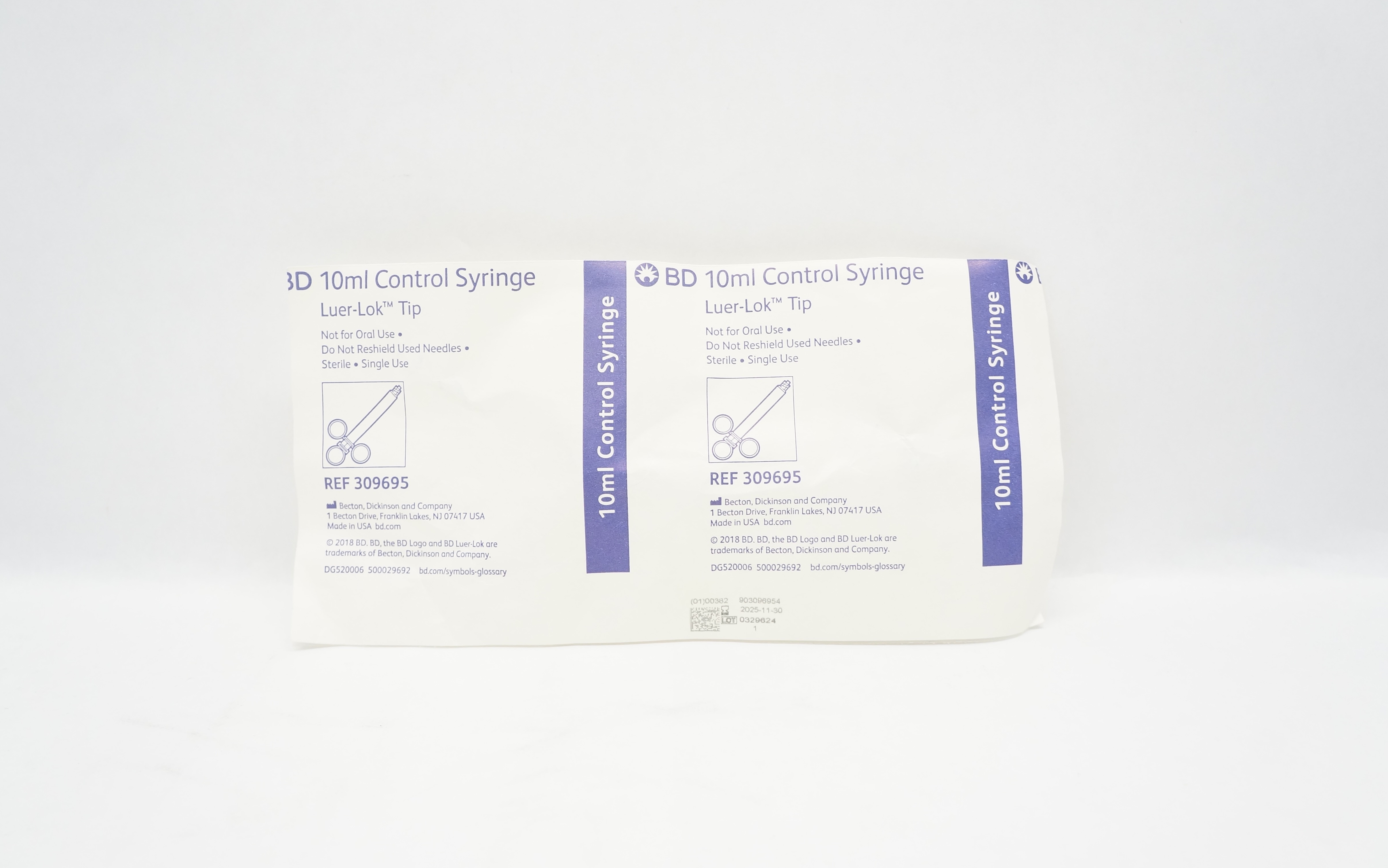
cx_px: 686
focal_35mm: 28
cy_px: 443
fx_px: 1059
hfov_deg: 66.5
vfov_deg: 44.5
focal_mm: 18
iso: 800
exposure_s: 1/60
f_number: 6.3
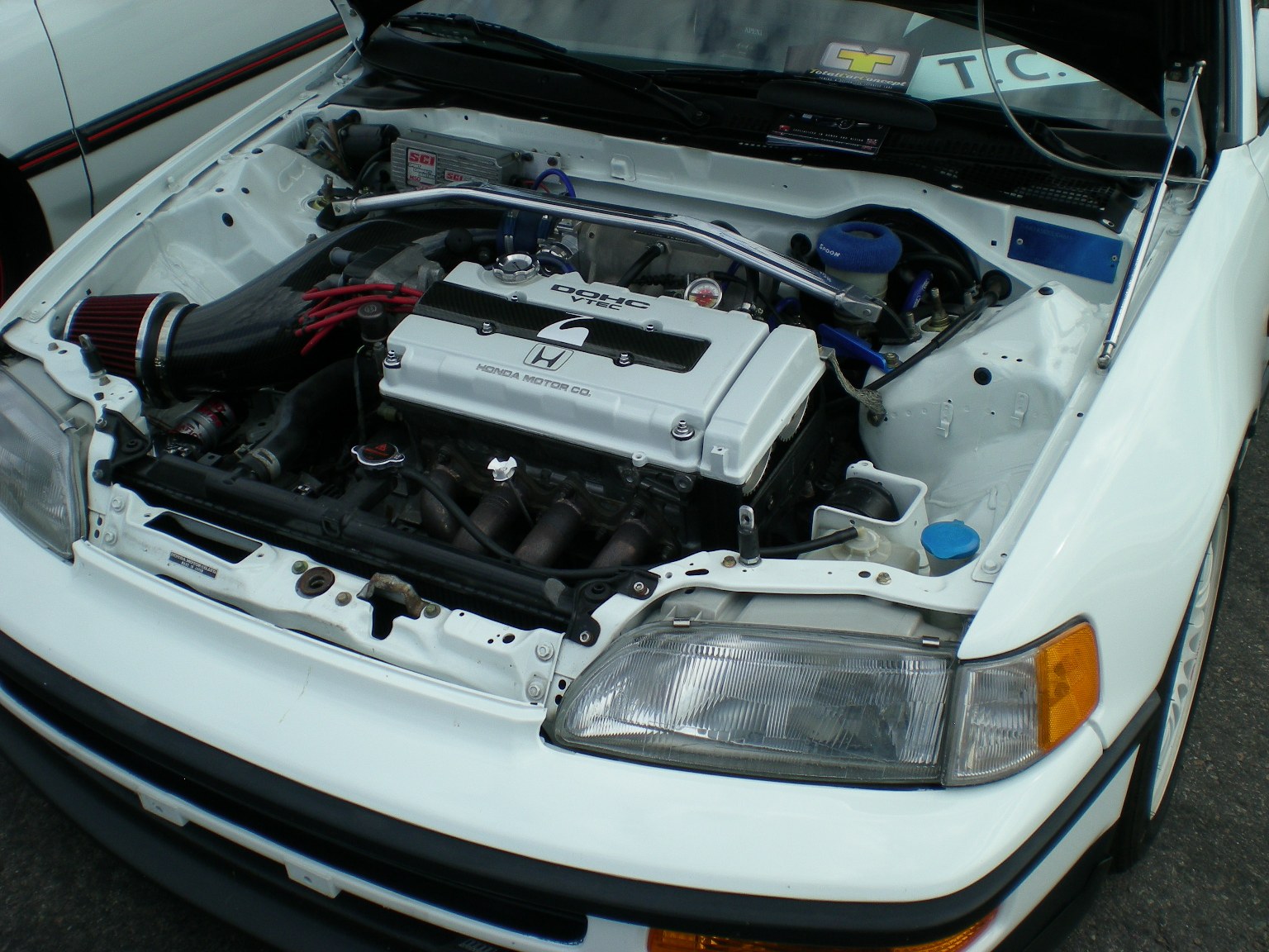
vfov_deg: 37.7
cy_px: 476
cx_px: 634
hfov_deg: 49.0
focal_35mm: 38
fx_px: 1393
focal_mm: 6.3
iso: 50
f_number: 4.6
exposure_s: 1/419
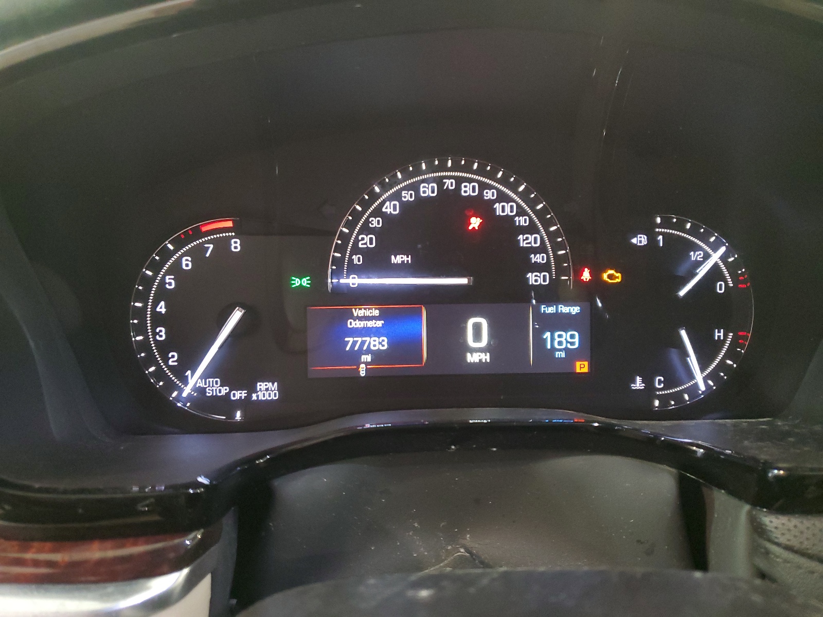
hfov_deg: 67.3
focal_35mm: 26
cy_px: 308
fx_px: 618
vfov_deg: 53.1
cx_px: 412
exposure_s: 1/15
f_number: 1.5
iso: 301
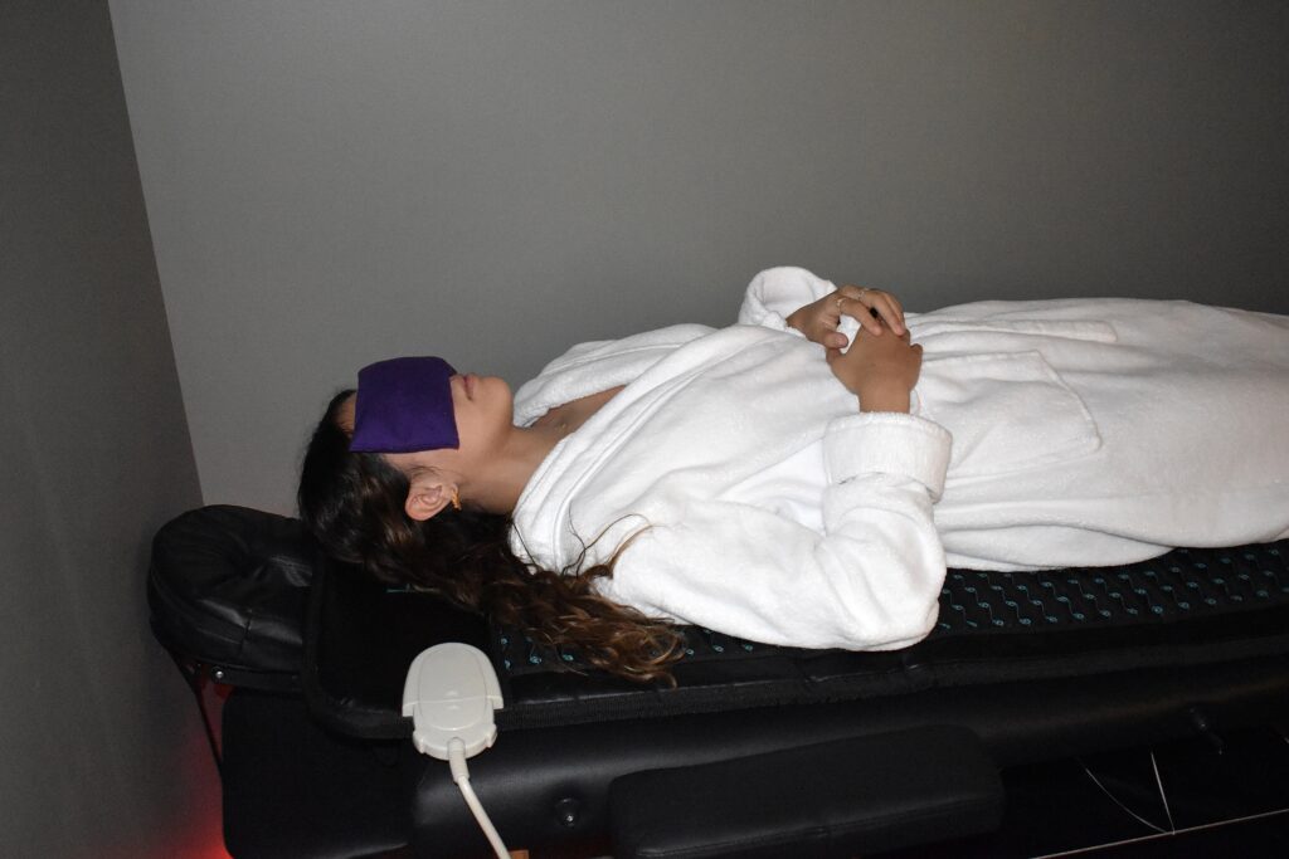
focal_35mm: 36
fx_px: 1289
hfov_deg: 53.1
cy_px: 430
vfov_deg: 36.9
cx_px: 644
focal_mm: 24
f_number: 3.8
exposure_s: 1/60
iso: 6400
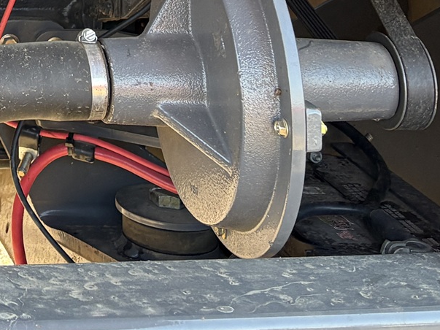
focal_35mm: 101
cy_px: -295
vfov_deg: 13.0
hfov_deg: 17.2
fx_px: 1284
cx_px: -256
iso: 125
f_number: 1.6
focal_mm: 5.96
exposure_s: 1/129
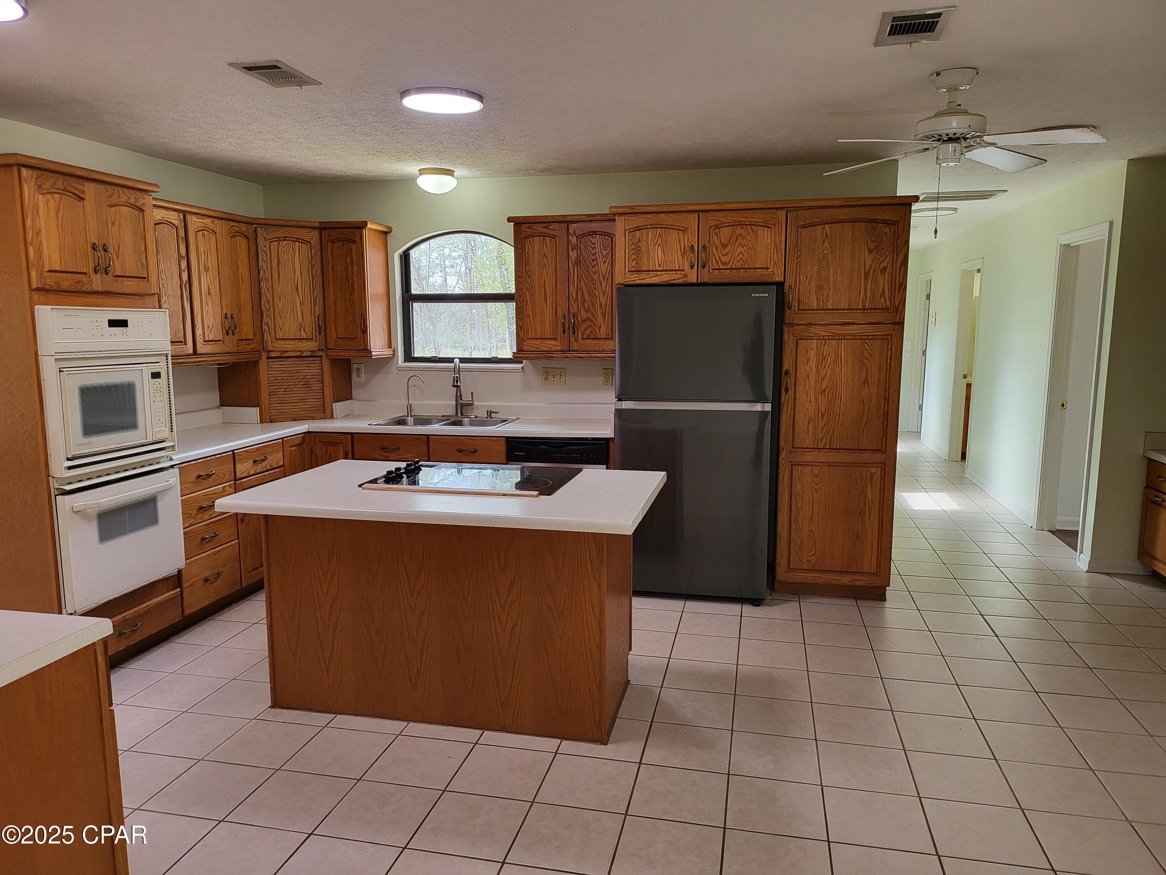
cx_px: 583
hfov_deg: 71.6
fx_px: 808
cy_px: 438
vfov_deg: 56.8
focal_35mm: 24
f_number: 1.8
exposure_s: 1/120
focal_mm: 5
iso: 200
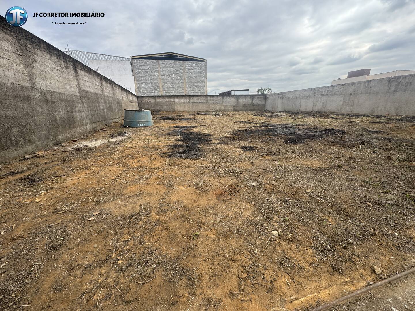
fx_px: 168
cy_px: 156
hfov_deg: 102.1
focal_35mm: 14
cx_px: 208
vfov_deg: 85.7
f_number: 2.2
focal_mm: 2.22
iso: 40
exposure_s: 1/675
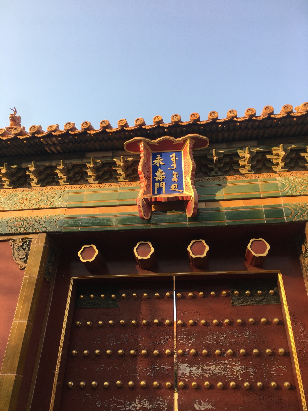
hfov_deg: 48.2
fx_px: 344
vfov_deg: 61.7
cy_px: 206
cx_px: 154
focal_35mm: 29
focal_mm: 4.15
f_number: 2.2
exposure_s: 1/379
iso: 25
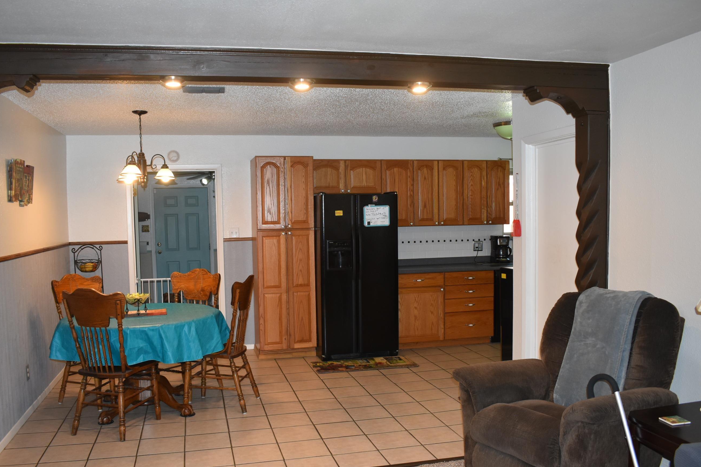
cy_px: 255
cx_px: 335
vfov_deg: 42.3
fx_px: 604
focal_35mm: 31
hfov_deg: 60.3
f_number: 4.5
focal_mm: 18
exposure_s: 1/80
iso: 800
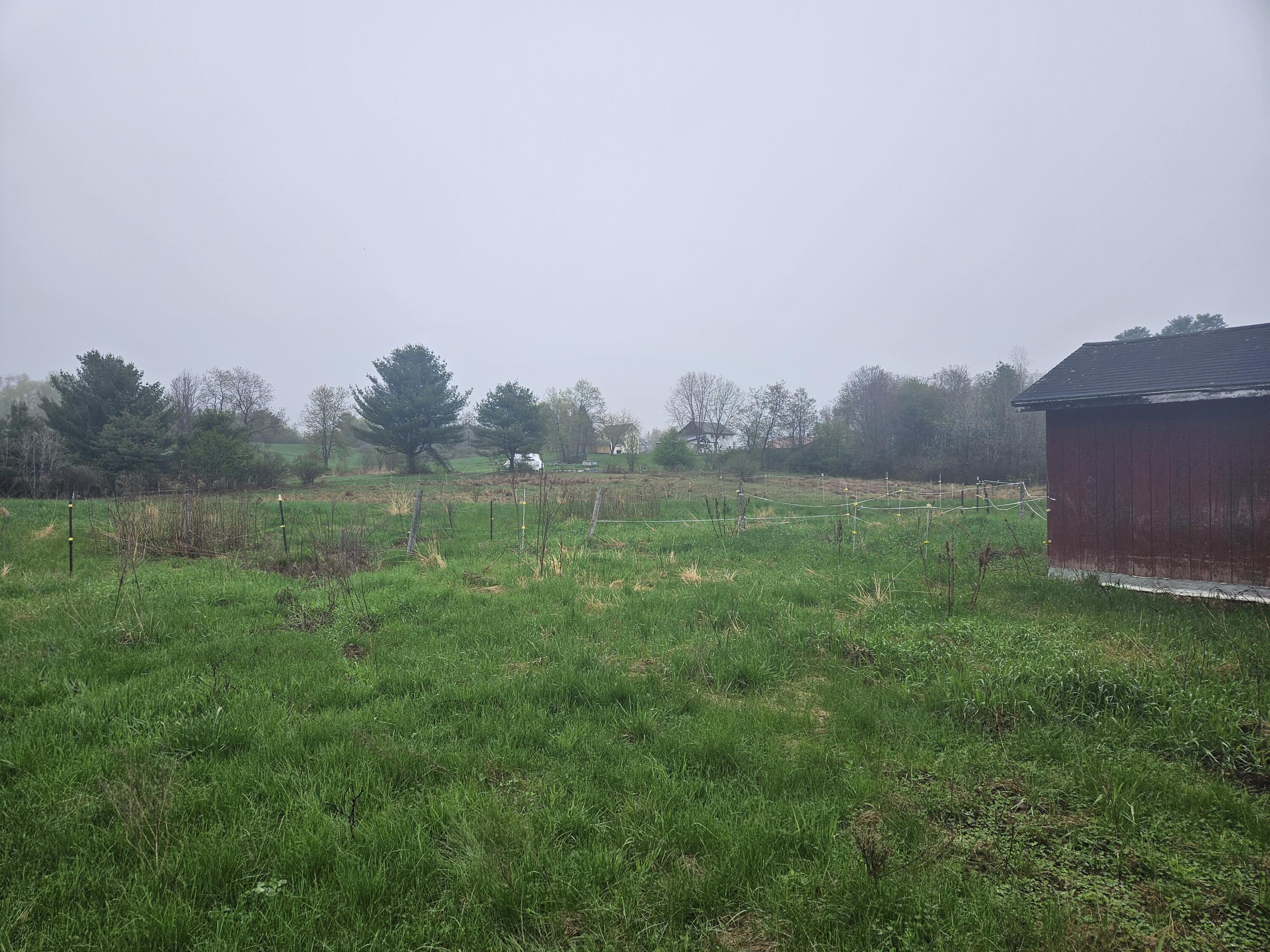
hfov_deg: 73.9
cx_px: 635
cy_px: 476
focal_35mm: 23
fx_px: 844
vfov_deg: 58.9
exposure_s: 1/750
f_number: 1.8
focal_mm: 5.4
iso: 25
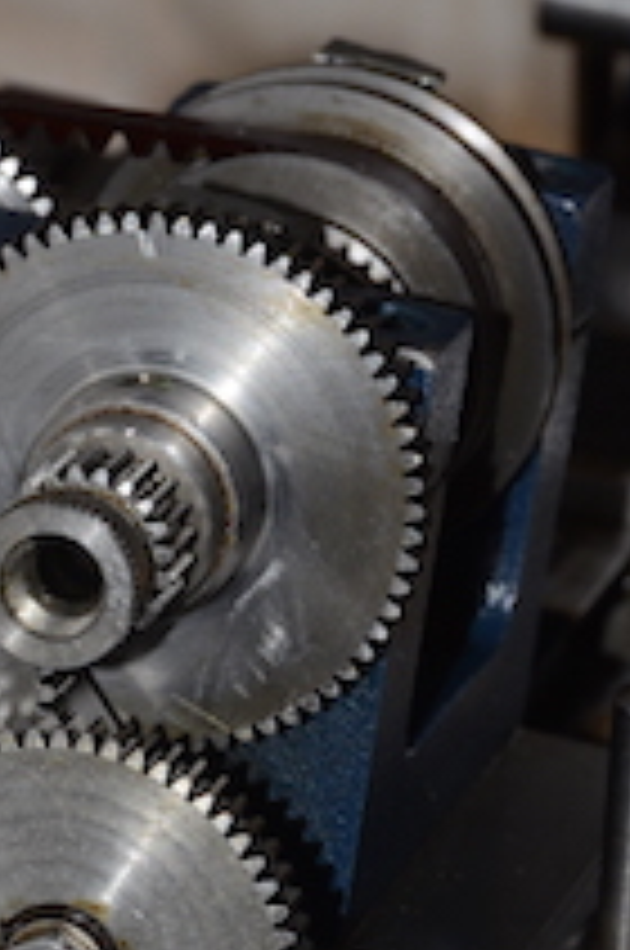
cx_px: 94
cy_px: 878
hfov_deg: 2.4
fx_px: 15274
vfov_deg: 3.6
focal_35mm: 580
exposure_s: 1/60
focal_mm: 200
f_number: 16
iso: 800
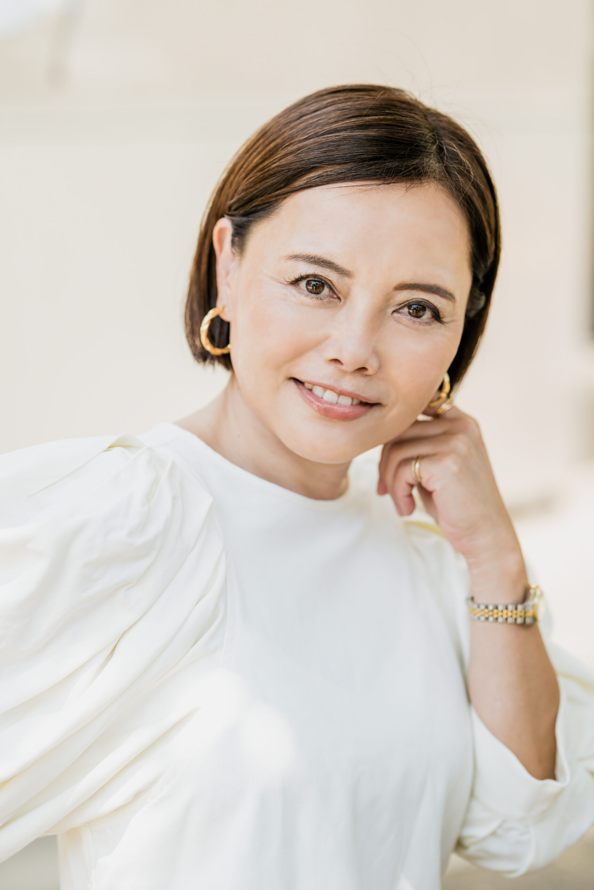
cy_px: 445
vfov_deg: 23.9
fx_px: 2103
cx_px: 297
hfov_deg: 16.1
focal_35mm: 85
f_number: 2.8
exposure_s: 1/800
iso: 400
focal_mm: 85
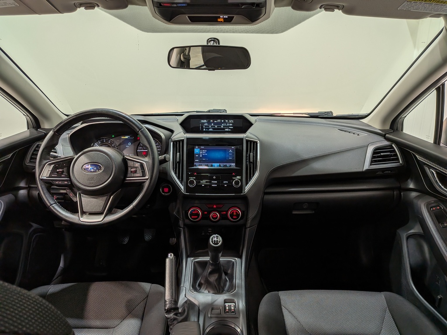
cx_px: 224
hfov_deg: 71.6
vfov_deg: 56.8
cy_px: 168
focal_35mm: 24
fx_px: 310
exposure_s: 1/160
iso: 28
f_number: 1.7
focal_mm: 4.53
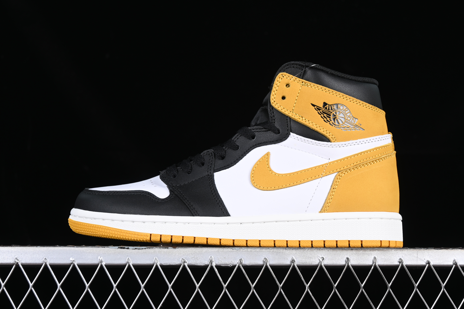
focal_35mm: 75
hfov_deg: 27.0
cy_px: 154
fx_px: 967
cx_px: 232
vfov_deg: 18.2
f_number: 7.1
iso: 160
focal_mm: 50
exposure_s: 1/80
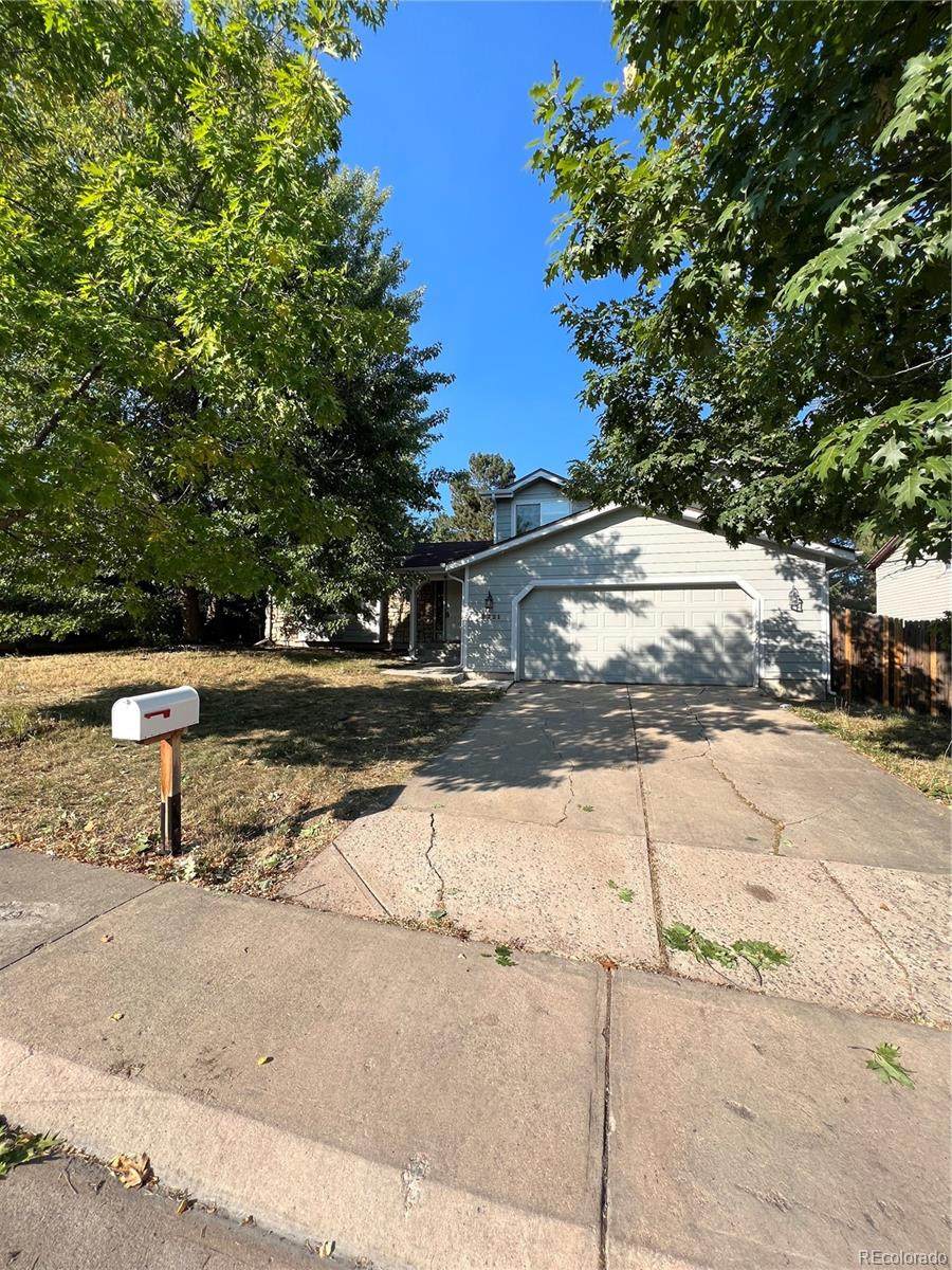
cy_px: 635
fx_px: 477
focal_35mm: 13
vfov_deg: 106.2
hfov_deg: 89.9
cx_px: 476
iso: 32
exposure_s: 1/995
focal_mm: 1.57
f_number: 1.8
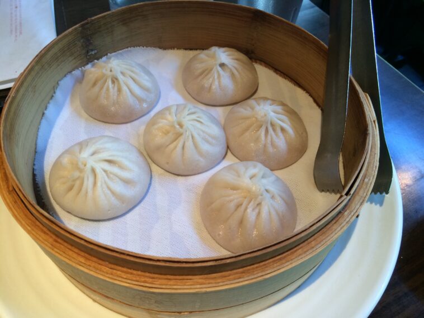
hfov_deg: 61.6
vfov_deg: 48.3
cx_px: 212
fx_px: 355
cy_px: 159
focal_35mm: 29
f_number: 2.2
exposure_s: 1/30
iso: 80
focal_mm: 4.15
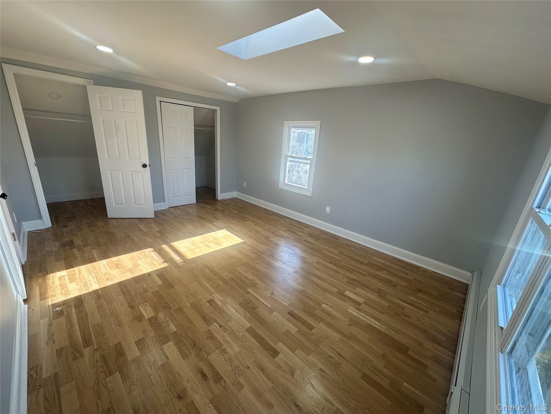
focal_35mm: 14
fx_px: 223
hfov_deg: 102.1
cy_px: 207
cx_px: 276
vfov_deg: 85.7
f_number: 2.2
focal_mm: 2.22
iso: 50
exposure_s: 1/99
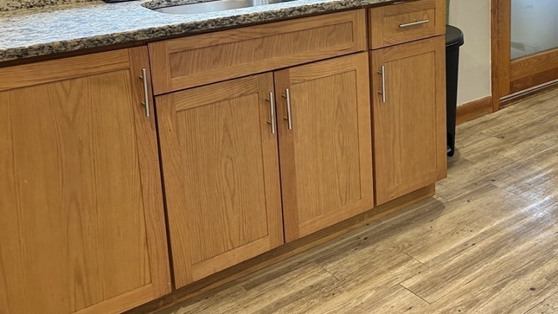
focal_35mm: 45
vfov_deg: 25.6
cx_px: 429
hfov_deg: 43.8
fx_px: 666
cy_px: 22
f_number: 1.5
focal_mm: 5.7
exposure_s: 1/60
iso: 125
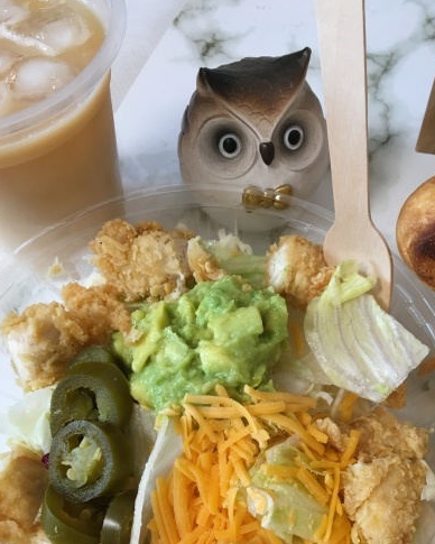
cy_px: 331
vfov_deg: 51.1
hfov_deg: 42.2
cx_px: 229
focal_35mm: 35
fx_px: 563
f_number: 2.2
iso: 100
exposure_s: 1/30
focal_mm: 4.15
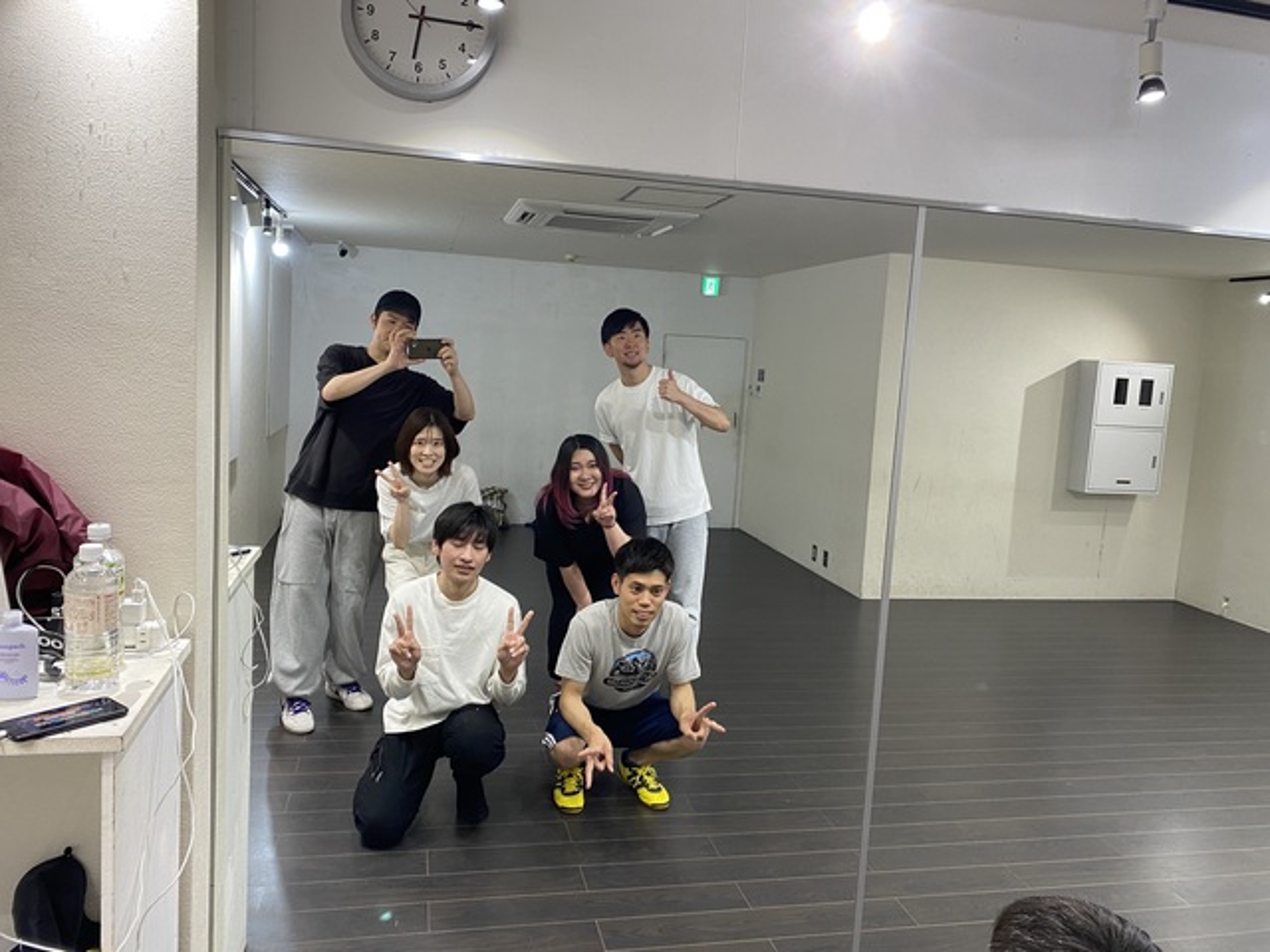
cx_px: 635
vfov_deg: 53.1
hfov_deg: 67.3
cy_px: 476
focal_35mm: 26
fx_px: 954
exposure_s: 1/60
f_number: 1.8
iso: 80
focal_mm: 4.25
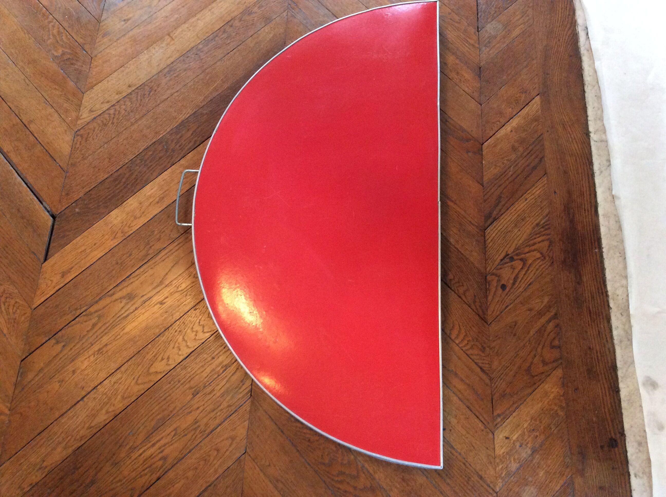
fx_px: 615
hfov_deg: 56.9
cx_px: 333
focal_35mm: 32
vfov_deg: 44.1
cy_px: 248
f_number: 2.4
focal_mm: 3.3
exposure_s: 1/17
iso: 250
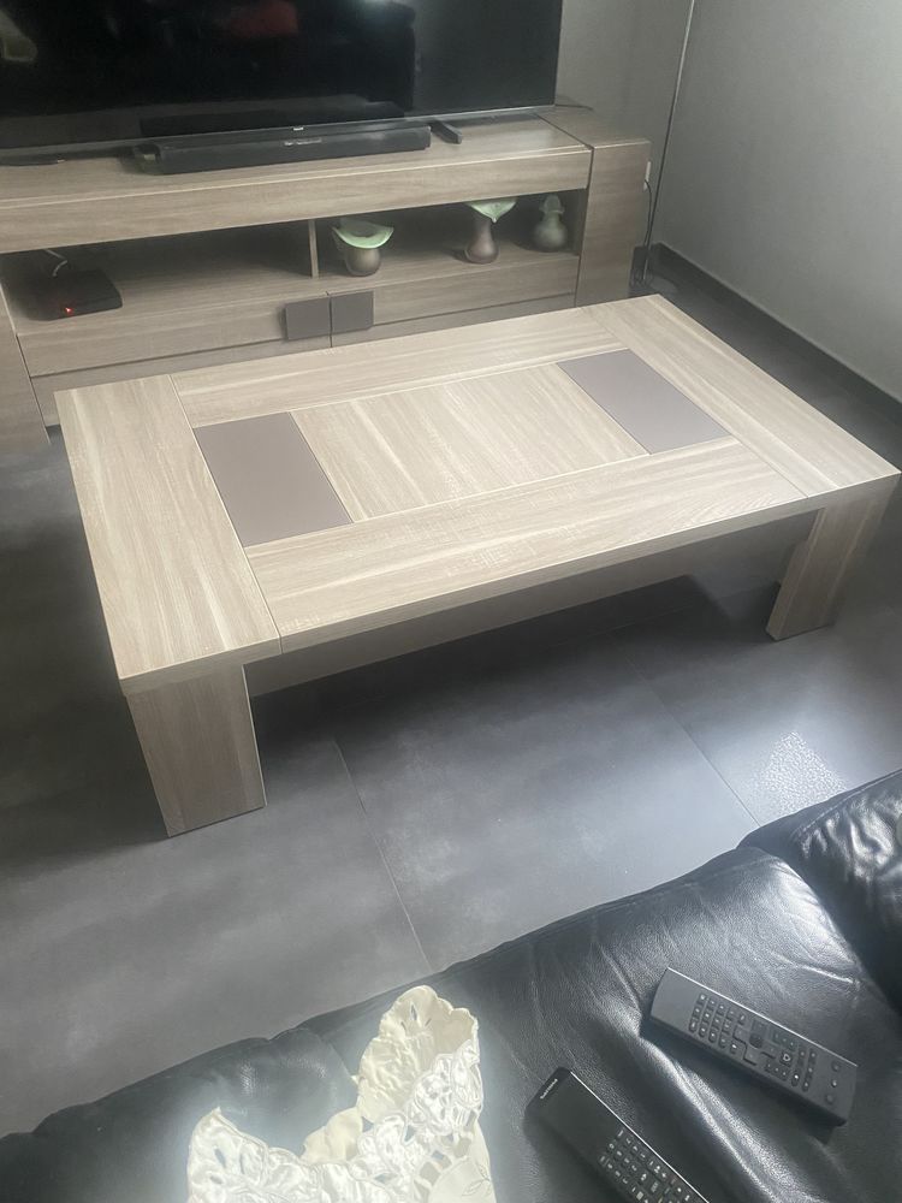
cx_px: 451
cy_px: 602
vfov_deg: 67.3
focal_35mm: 26
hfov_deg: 53.1
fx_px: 903
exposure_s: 1/60
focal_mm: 4.25
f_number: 1.8
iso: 500
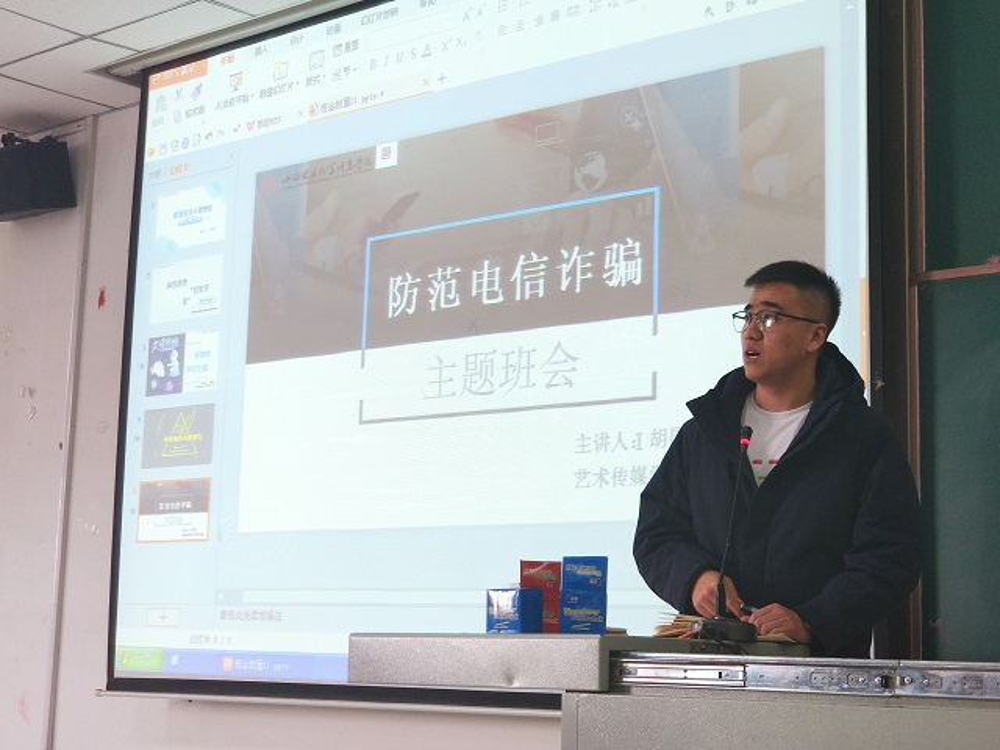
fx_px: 1647
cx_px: 500
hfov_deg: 33.8
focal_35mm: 57
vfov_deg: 25.7
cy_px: 375
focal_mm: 6.22
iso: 946
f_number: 2.2
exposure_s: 1/50
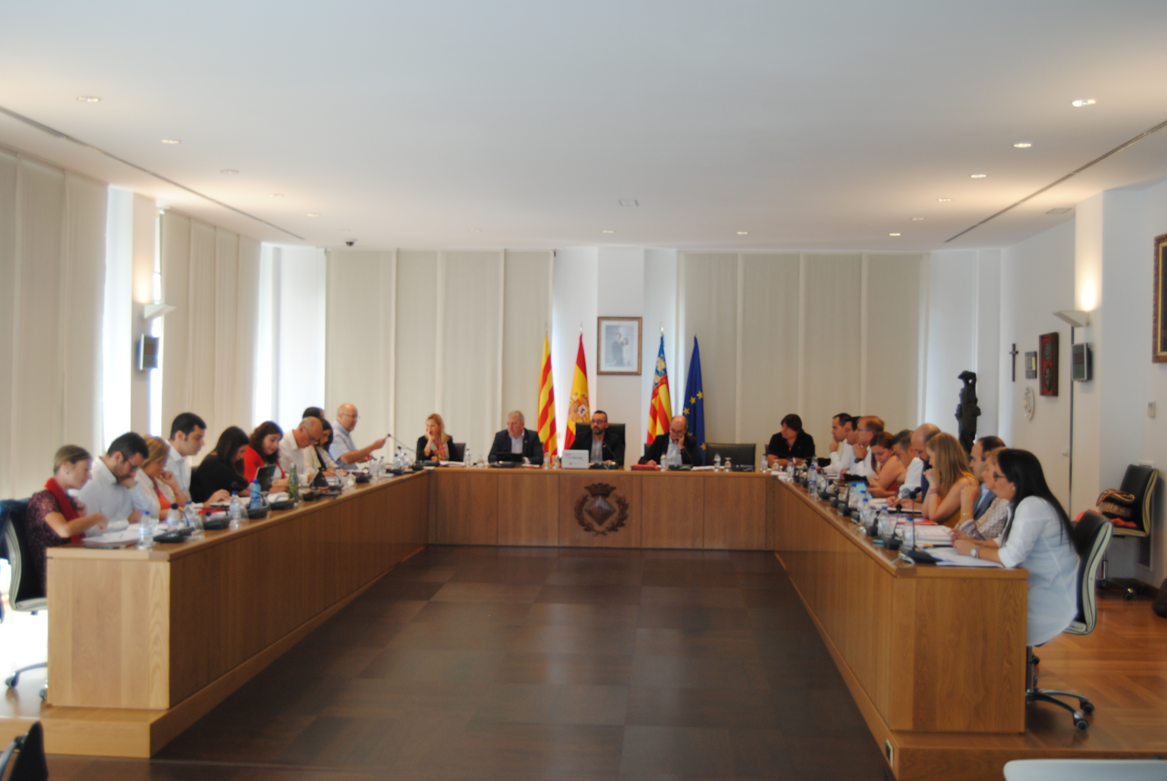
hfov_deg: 49.5
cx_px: 584
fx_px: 1266
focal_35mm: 39
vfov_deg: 34.3
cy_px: 390
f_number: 4
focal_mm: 26
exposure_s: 1/30
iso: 220
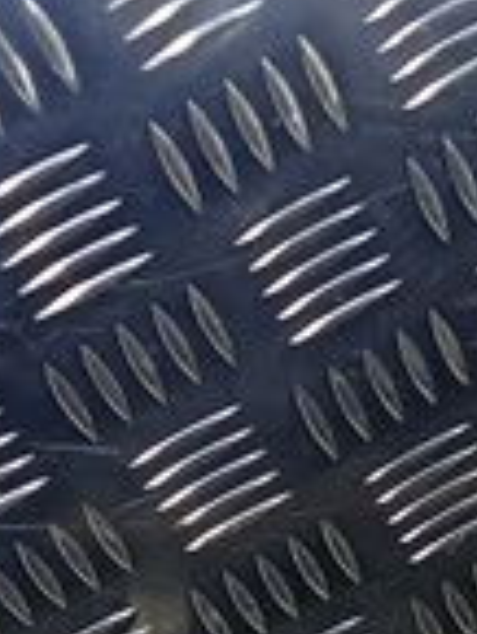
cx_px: 565
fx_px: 2972
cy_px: 1014
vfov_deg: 11.6
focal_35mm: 162
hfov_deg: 9.1
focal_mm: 4.11
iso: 185
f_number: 1.6
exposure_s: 1/50
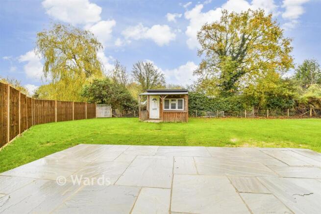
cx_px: 160
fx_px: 223
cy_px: 107
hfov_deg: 71.5
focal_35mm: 25
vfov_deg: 51.3
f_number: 8
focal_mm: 17
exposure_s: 1/30
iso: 160
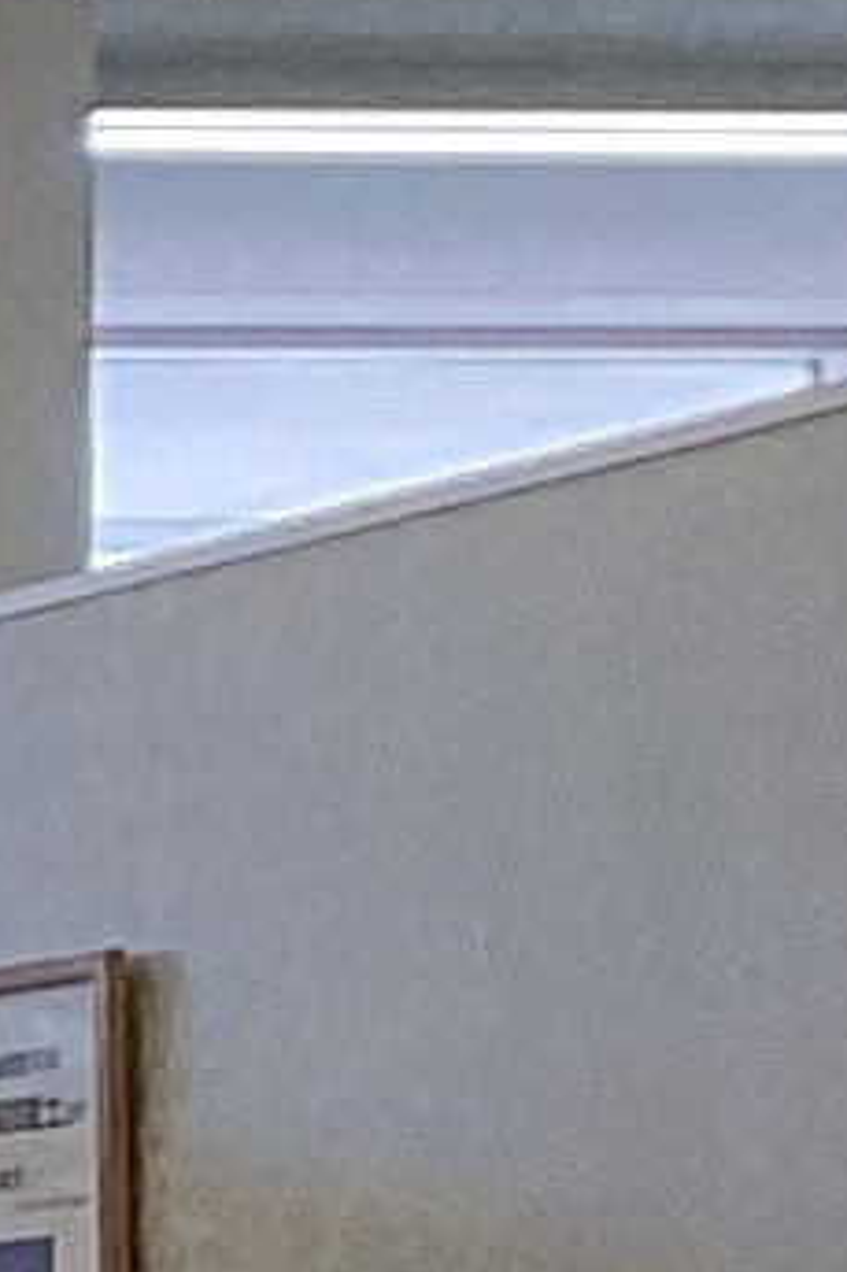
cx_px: -4897
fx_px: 10809
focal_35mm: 306
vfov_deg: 6.6
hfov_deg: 3.6
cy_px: 2163
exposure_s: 1/120
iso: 64
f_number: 2.4
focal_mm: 3.3
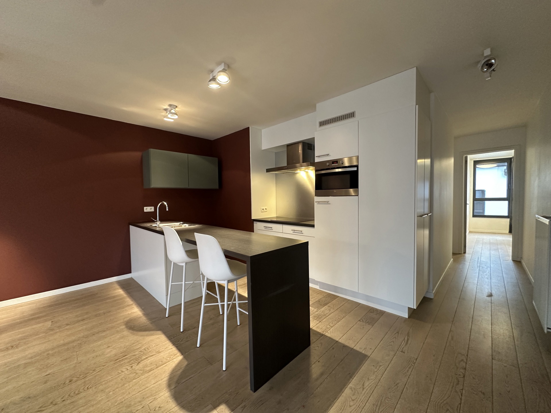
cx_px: 276
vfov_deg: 85.7
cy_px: 206
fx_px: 223
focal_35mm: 14
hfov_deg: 102.1
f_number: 2.2
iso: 320
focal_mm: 2.22
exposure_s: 1/50
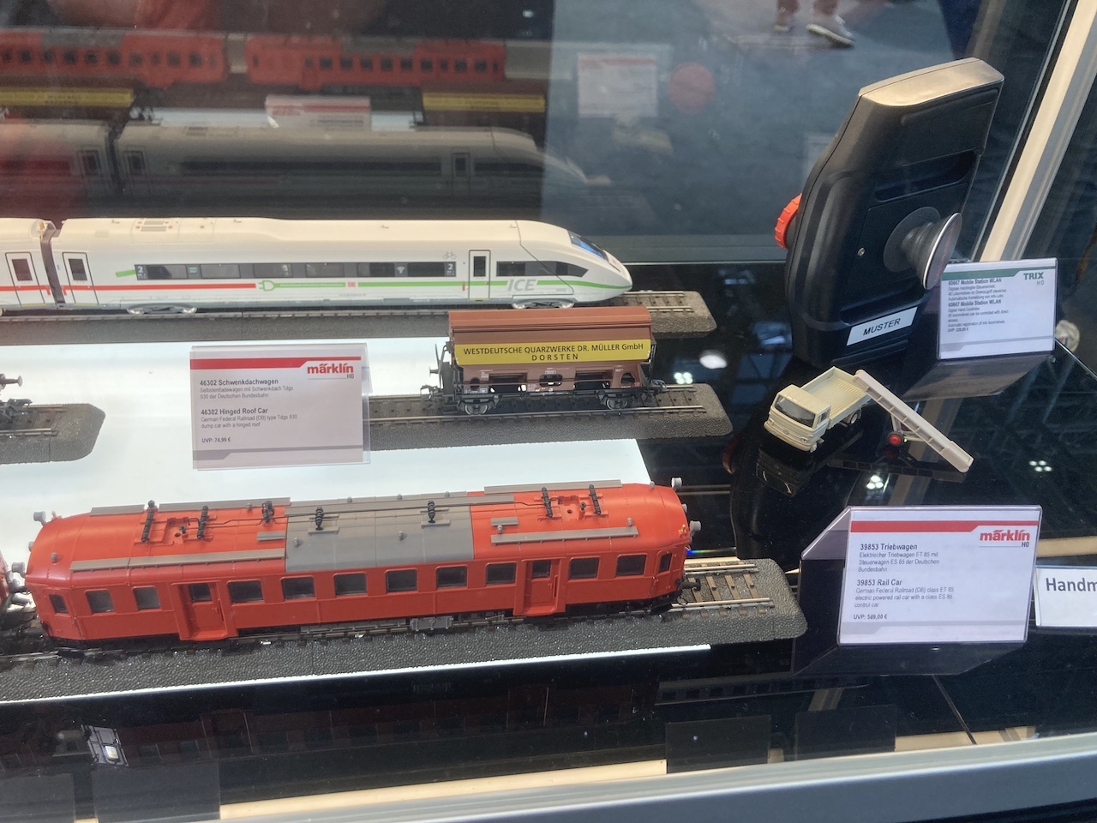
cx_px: 548
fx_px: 887
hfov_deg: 63.4
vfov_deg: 49.7
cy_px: 412
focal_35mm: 28
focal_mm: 3.99
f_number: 1.8
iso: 80
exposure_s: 1/100
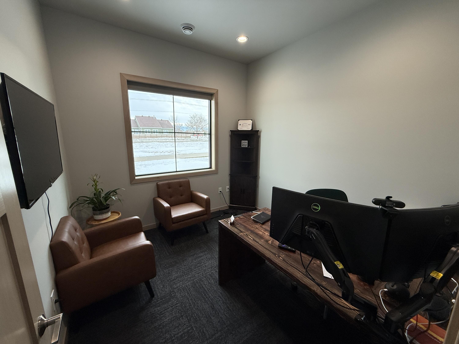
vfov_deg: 85.7
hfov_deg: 102.1
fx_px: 186
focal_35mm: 14
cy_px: 172
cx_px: 230
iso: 160
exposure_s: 1/120
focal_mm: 2.22
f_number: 2.2
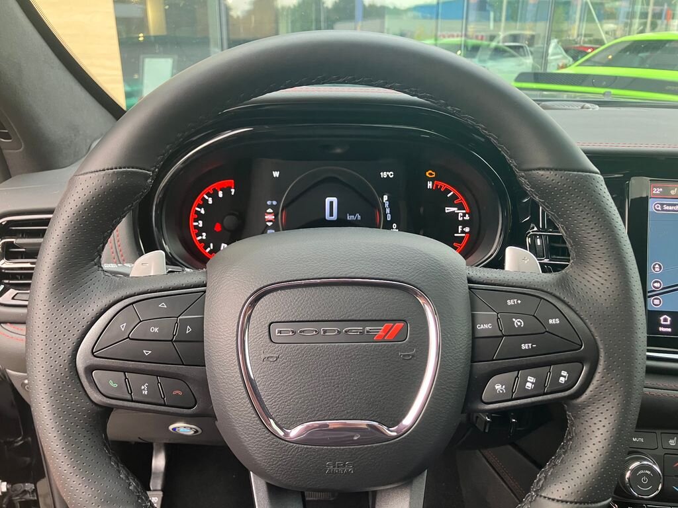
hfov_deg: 63.4
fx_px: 548
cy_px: 254
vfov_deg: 49.7
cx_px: 339
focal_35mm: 28
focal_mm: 3.99
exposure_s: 1/60
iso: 250
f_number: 1.8
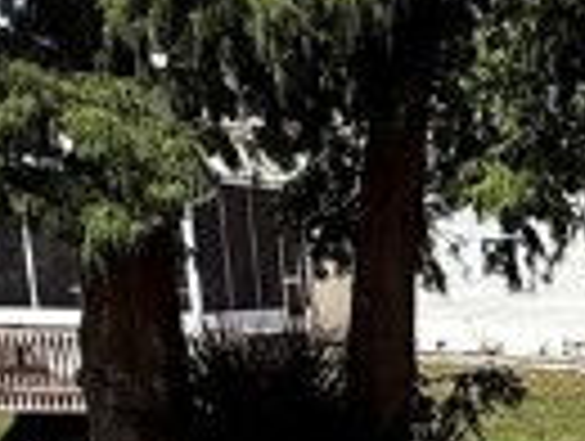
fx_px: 1862
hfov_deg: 13.2
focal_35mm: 110
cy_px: 688
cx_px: 1413
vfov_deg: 12.7
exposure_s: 1/1961
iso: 50
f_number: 2.2
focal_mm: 2.22
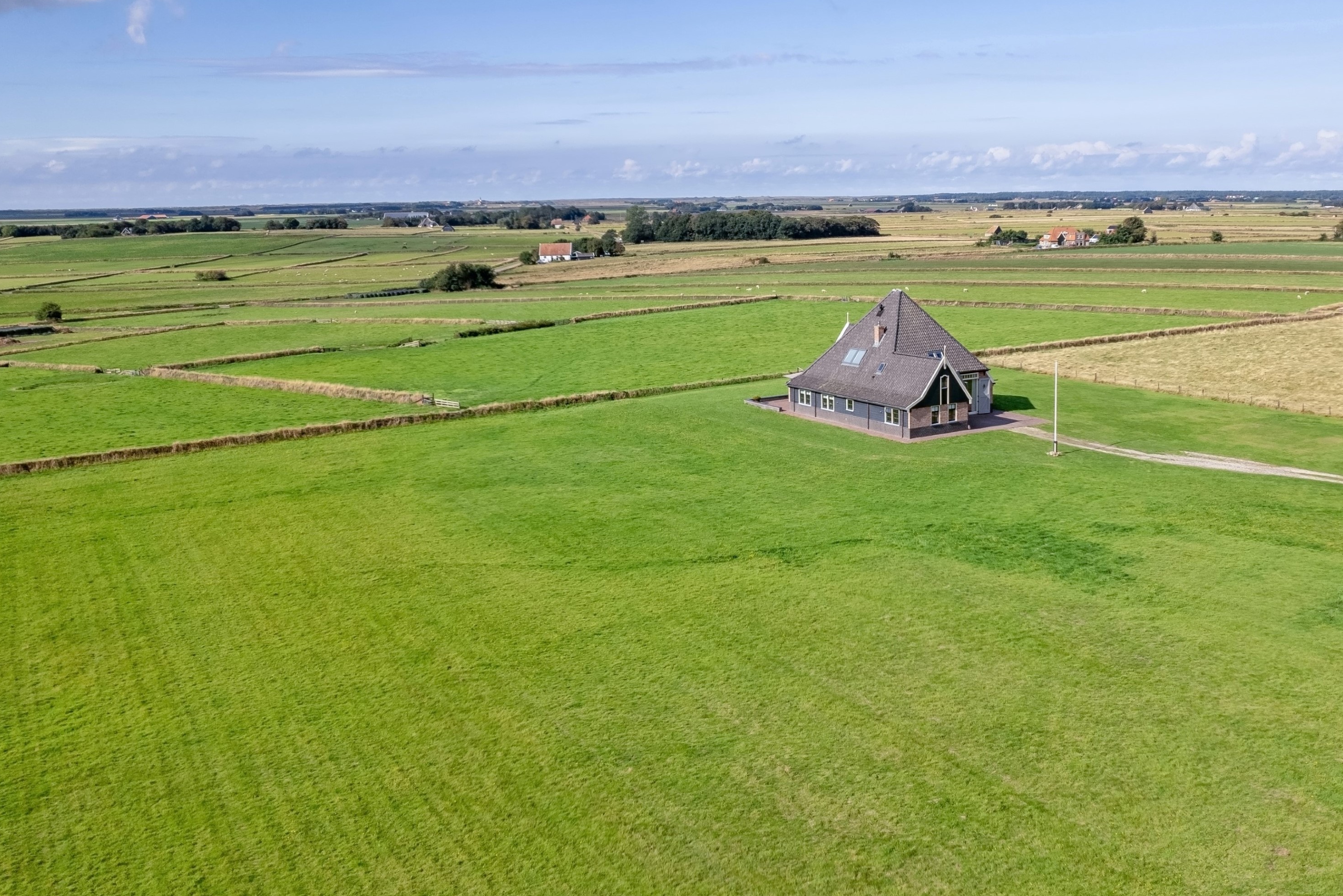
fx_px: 1194
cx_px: 848
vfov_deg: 41.1
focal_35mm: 32
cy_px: 399
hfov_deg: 57.9
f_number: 2.8
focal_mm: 8.38
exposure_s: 1/500
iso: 100
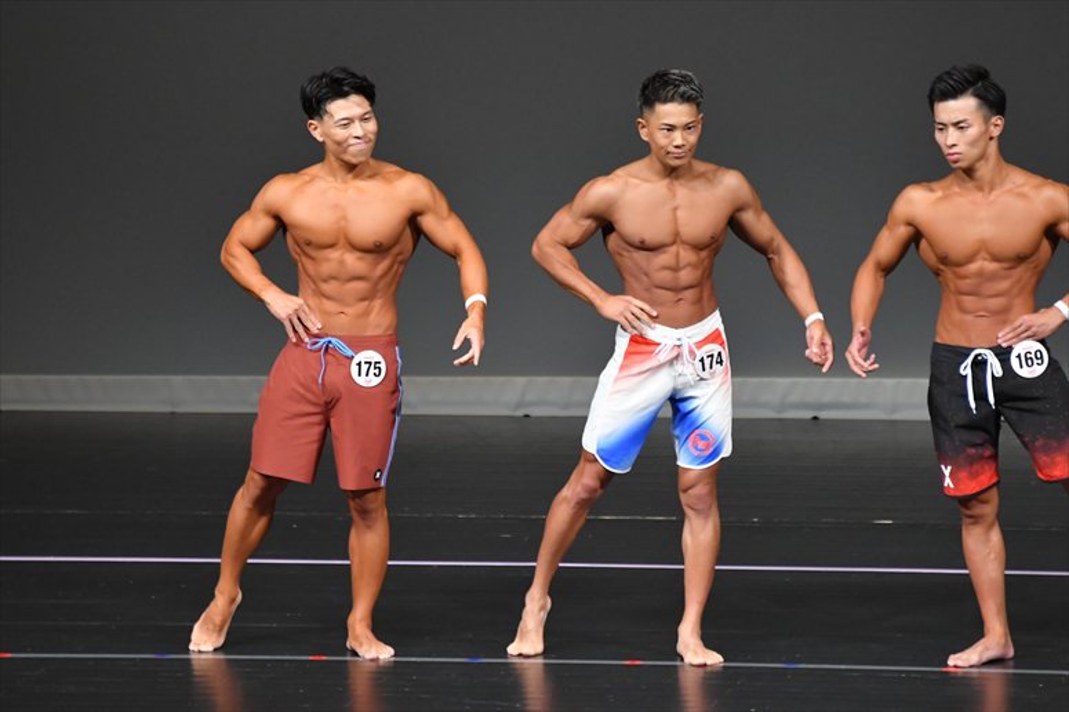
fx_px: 11130
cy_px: 356
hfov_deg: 5.5
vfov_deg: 3.7
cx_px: 534
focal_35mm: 375
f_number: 5.6
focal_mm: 250
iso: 4000
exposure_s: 1/400
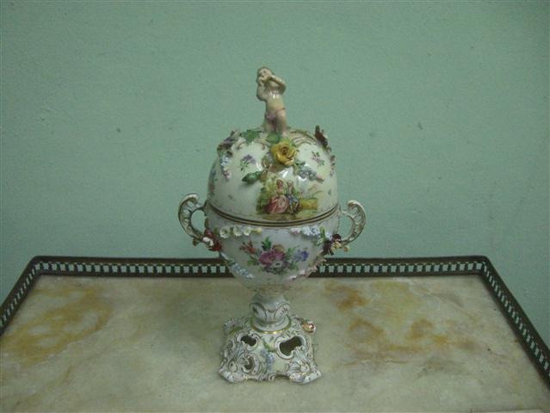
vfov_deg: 37.8
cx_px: 275
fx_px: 604
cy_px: 206
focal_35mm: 38
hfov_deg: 49.0
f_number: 2.7
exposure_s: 1/125
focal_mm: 6.2
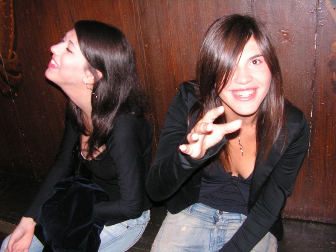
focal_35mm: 36
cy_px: 126
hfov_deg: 51.4
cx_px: 168
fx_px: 349
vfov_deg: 39.7
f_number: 3.2
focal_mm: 6
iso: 200
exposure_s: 1/40
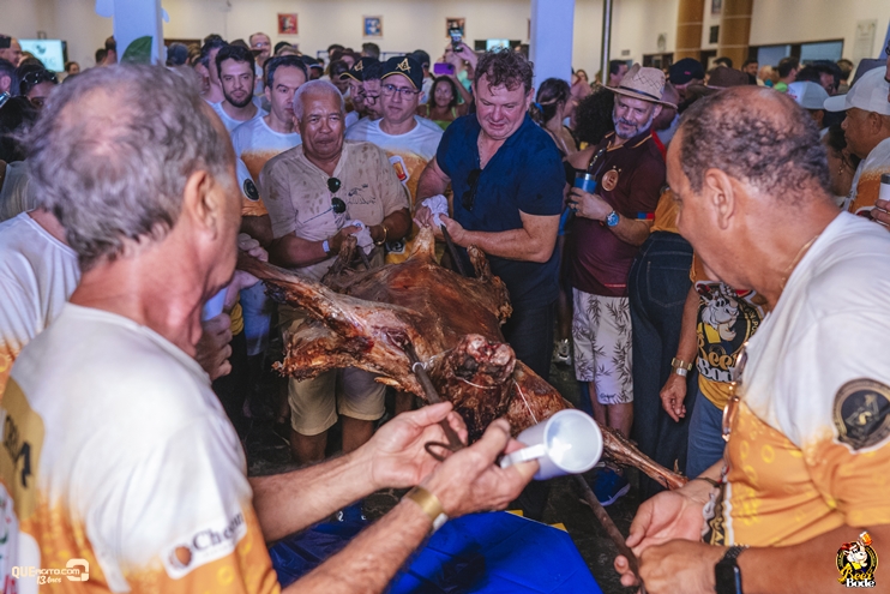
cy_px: 297
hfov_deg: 53.1
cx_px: 445
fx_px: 890
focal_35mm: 36
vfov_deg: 36.9
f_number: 2.5
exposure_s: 1/500
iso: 2500
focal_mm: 24
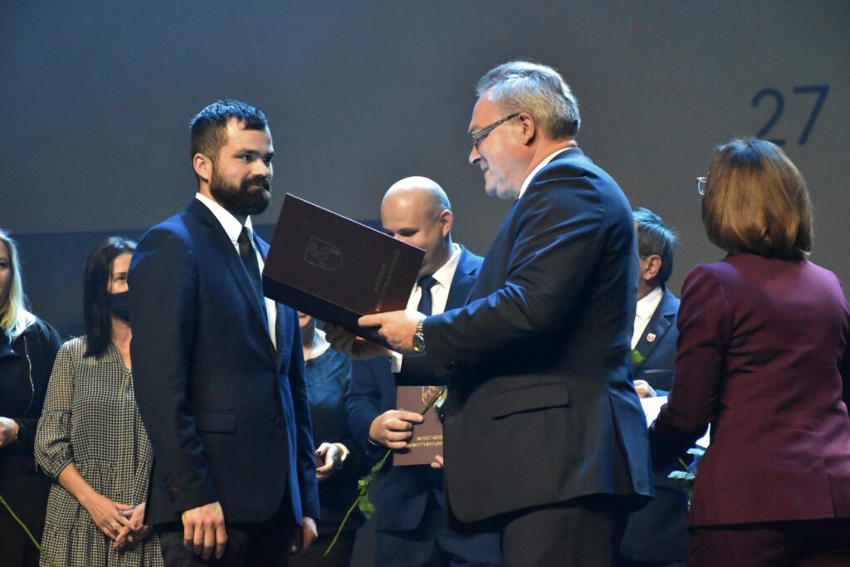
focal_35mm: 128
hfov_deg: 16.1
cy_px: 284
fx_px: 3011
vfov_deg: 10.8
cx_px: 425
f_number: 5.6
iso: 10000
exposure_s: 1/320
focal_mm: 85
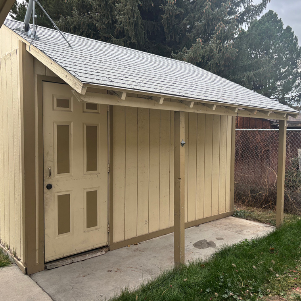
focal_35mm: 31
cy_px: 151
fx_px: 305
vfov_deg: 52.5
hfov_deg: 52.2
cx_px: 182
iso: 125
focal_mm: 5.96
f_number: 1.6
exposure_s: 1/83
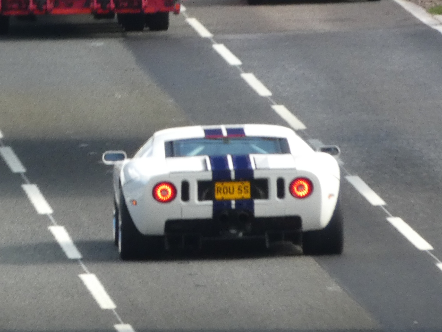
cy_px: 166
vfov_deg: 2.5
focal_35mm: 600
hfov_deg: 3.3
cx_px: 221
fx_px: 7661
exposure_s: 1/100
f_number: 5.6
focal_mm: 107.6
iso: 250
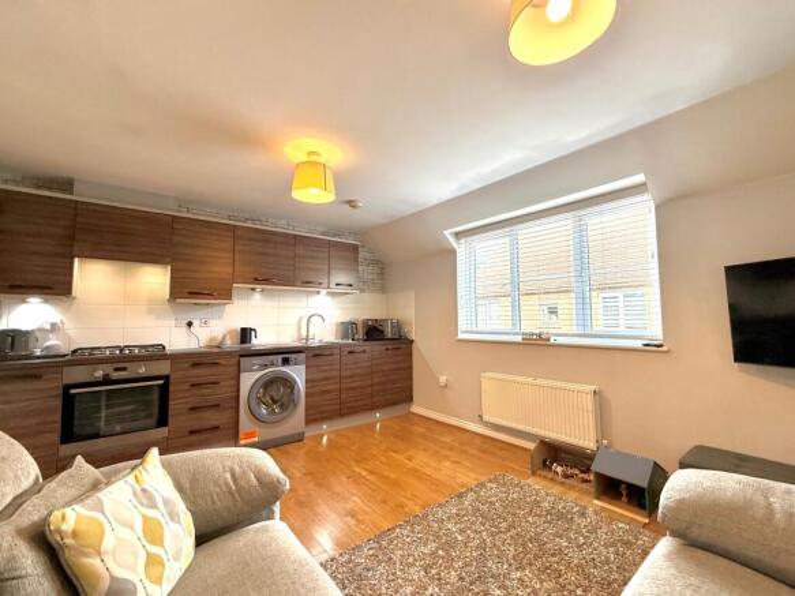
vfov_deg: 85.7
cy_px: 298
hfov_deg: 102.1
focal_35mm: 14
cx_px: 398
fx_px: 321
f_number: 2.2
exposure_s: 1/100
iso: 160
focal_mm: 2.22
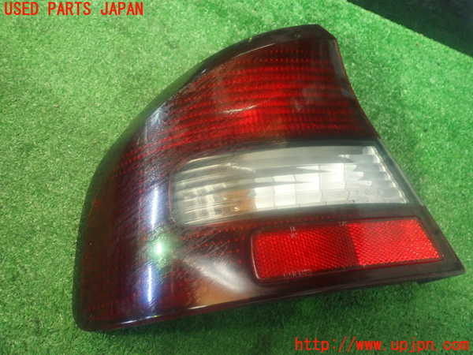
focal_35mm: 30
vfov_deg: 46.8
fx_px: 410
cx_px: 236
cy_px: 178
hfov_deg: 60.0
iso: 800
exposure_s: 1/20
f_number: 2.3
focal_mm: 5.5
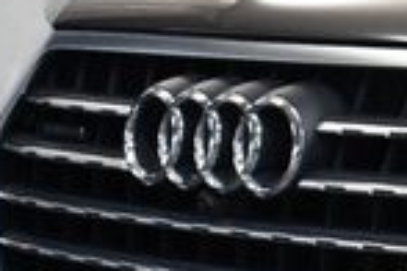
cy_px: 288
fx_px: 2657
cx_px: 767
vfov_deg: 5.8
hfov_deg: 8.4
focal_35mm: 235
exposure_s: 1/125
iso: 800
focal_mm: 27
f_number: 4
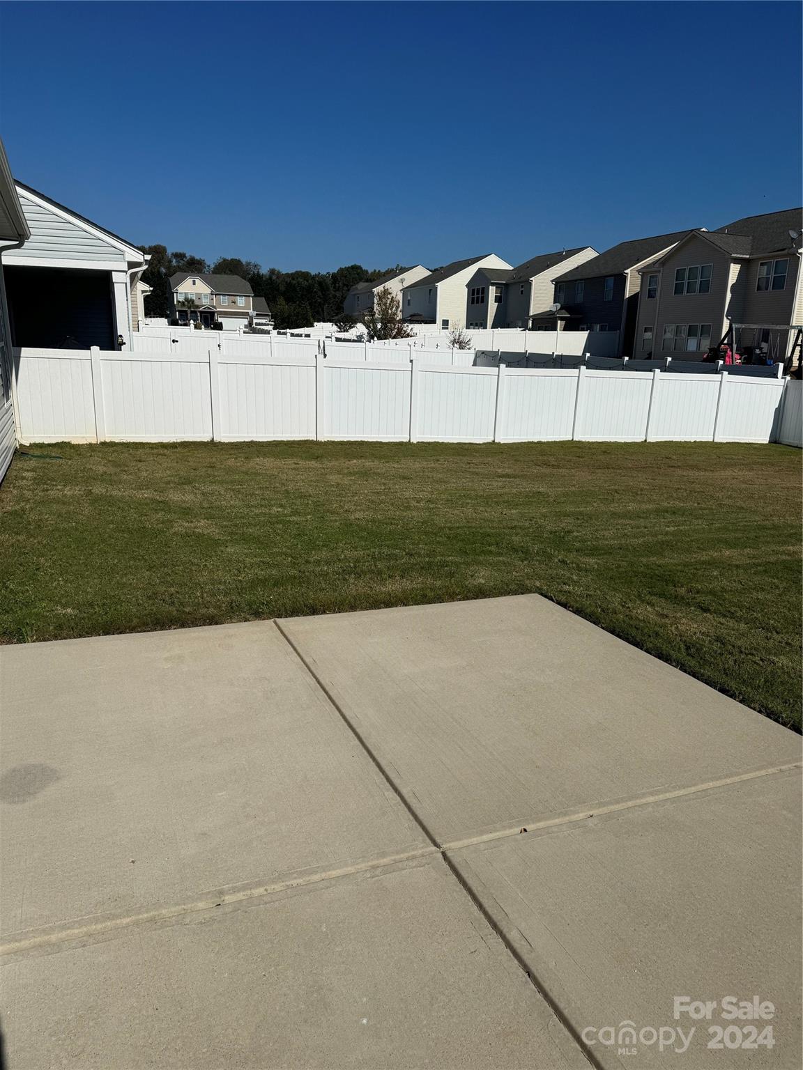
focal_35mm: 24
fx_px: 742
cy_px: 535
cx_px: 402
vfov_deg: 71.6
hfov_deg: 56.8
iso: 80
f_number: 1.78
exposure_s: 1/15152
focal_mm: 6.76
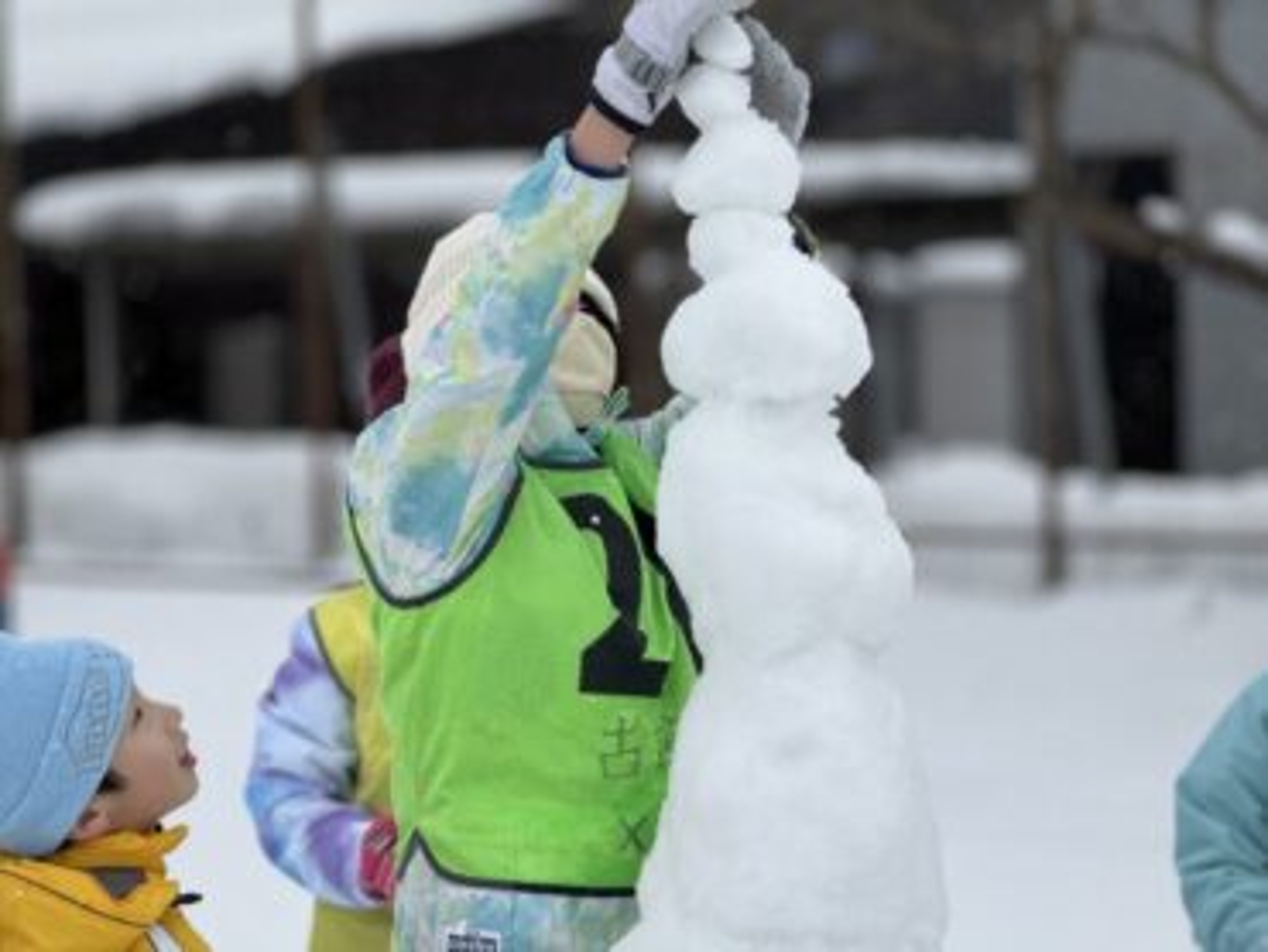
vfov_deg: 12.4
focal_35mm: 120
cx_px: 634
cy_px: 476
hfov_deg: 16.4
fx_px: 4399
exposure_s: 1/850
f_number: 2.8
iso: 50
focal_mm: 15.66
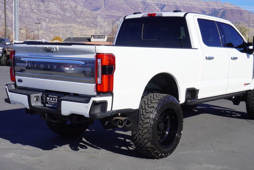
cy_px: 93
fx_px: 374
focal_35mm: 53
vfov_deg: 25.6
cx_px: 138
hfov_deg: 37.5
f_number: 11
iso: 100
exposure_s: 1/160
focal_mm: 30
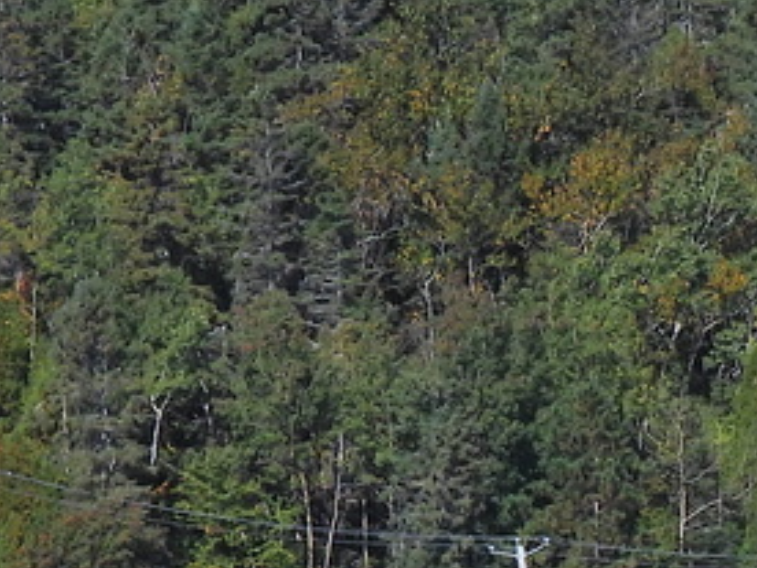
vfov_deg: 3.4
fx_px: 9644
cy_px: 609
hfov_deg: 4.5
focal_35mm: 441
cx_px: 858
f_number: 4
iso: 100
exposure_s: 1/1600
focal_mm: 17
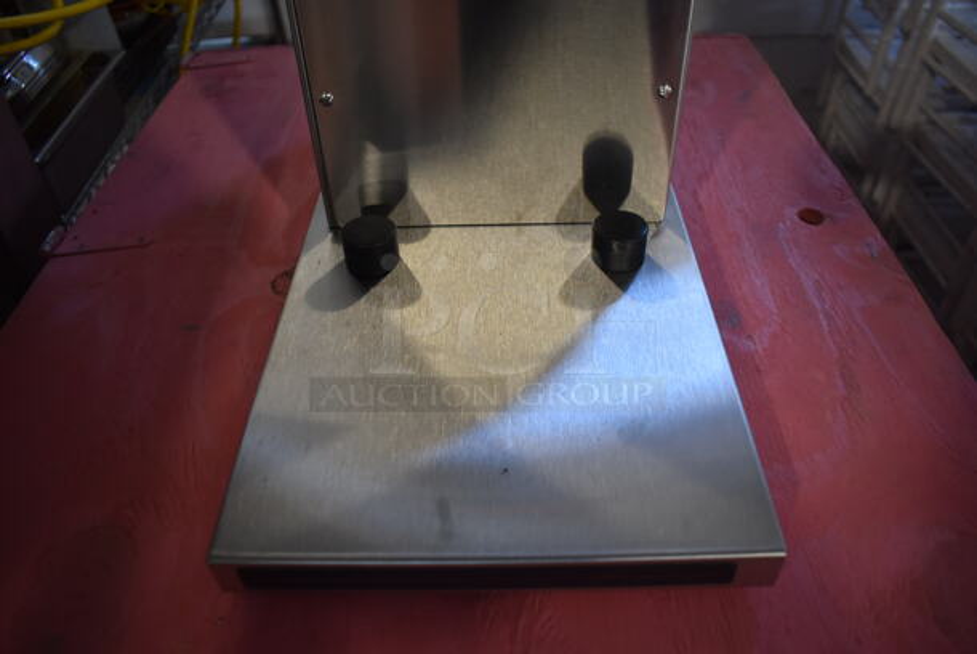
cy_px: 327
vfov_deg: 48.0
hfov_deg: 67.3
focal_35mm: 27
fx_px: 733
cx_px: 488
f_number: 3.5
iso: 1000
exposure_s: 1/125
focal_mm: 18
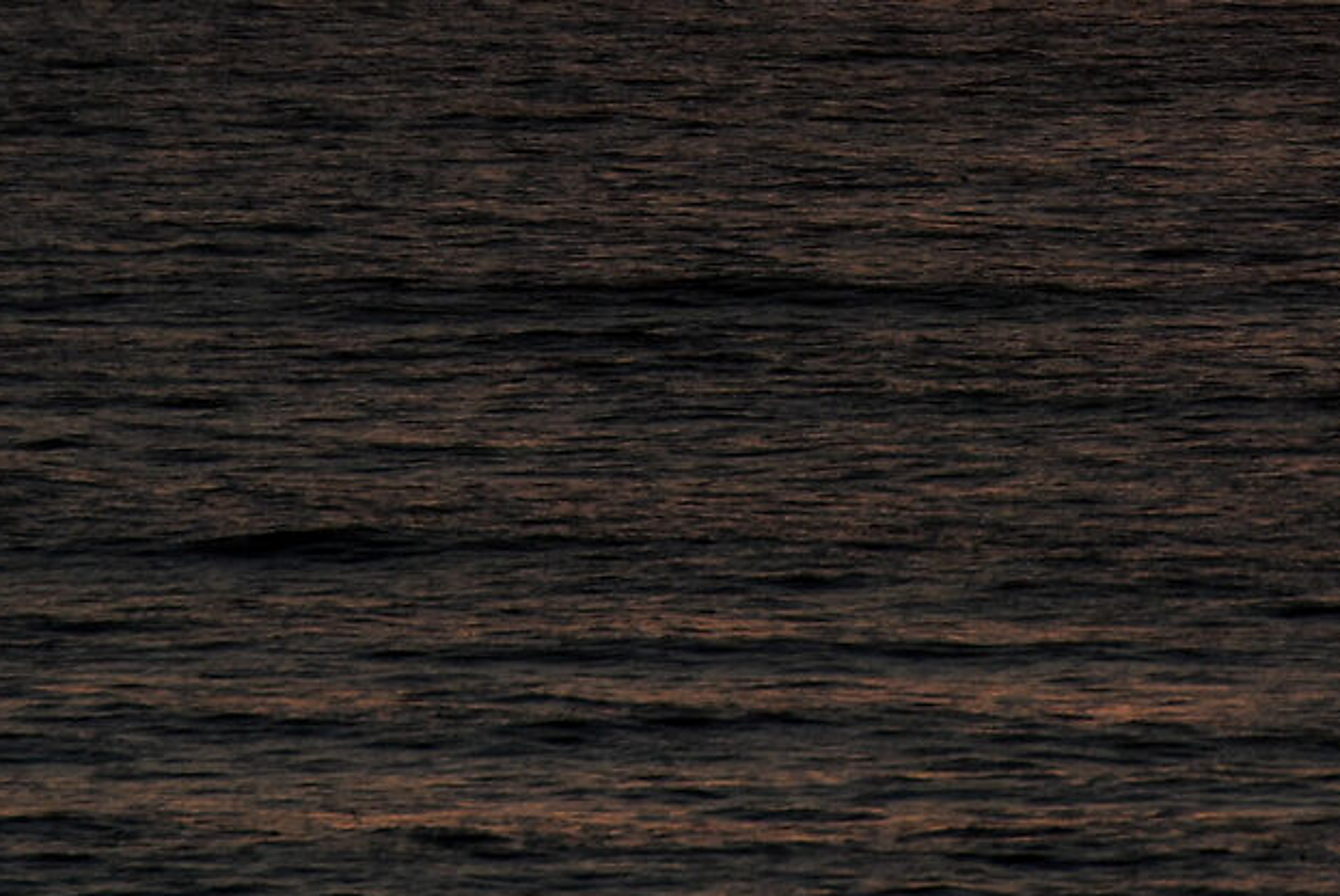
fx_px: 43169
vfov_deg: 1.2
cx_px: 1062
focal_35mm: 1159
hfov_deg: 1.8
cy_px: -637
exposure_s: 1/2000
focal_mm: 300
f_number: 7.1
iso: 1000
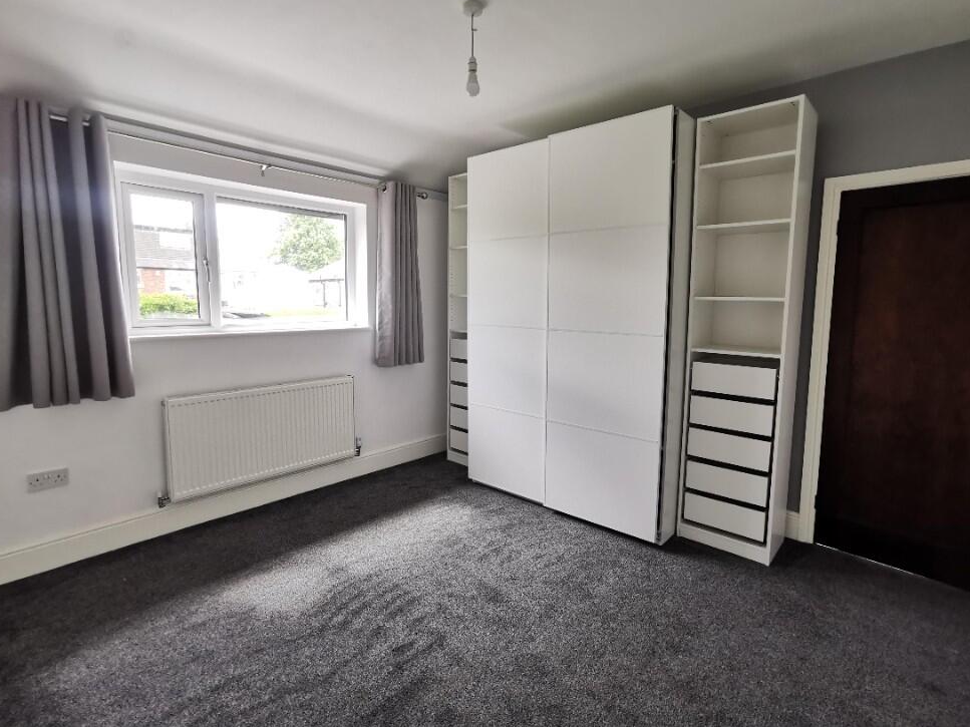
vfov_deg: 71.6
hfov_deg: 87.7
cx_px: 506
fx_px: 504
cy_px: 353
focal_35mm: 18
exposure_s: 1/50
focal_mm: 2.26
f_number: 2.2
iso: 125
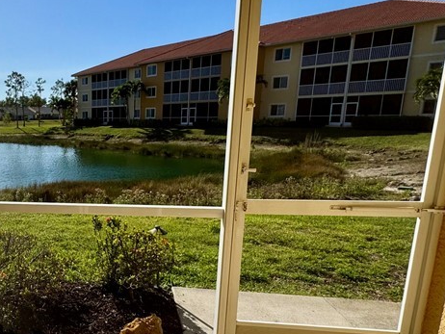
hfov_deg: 52.0
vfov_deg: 45.2
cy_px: 202
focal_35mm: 31
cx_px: 52
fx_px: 399
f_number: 2.2
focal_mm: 2.22
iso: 50
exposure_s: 1/1078
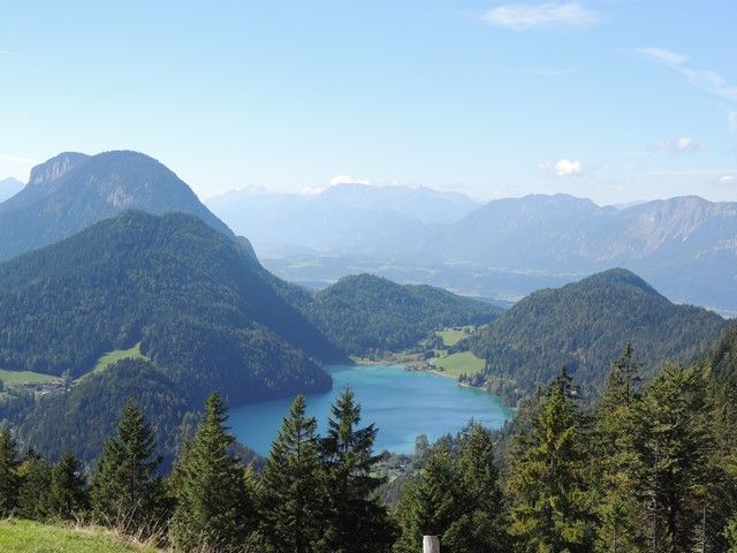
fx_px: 1277
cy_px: 276
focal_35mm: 60
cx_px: 368
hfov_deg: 32.2
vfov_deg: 24.4
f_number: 3.7
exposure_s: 1/500
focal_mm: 10.7
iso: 100
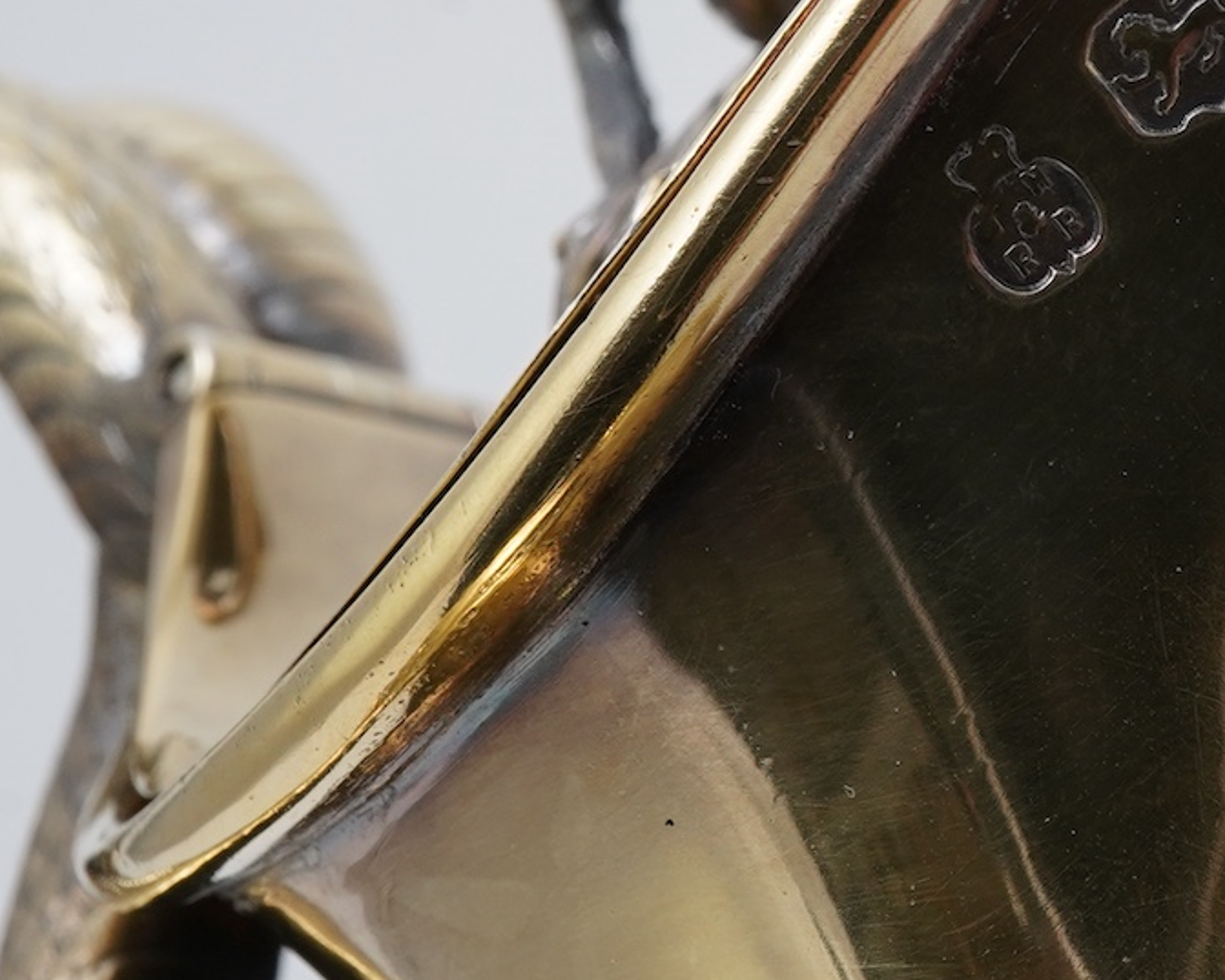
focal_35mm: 113
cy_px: -40
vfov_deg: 13.4
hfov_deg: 16.4
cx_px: 1430
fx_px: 4098
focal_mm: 30
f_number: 22
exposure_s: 1/125
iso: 500
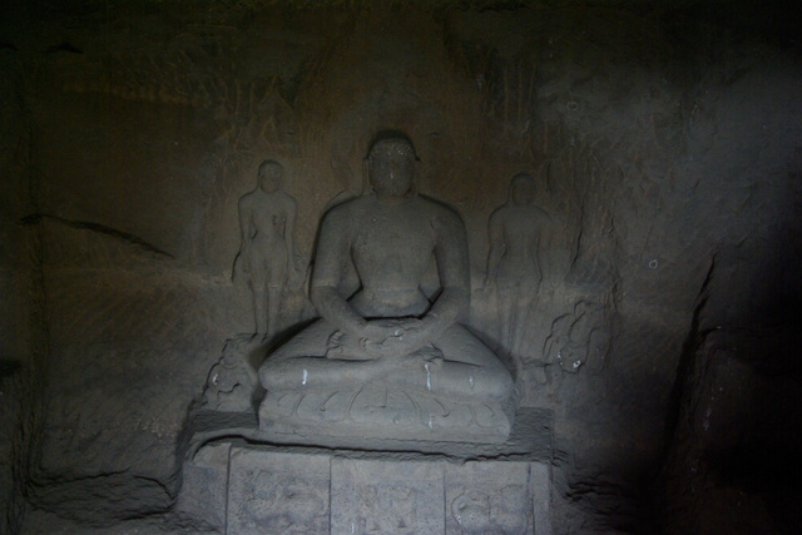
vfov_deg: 29.0
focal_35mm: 46
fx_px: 1036
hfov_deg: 42.3
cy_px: 268
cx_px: 401
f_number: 4
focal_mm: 31
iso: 800
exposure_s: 1/10
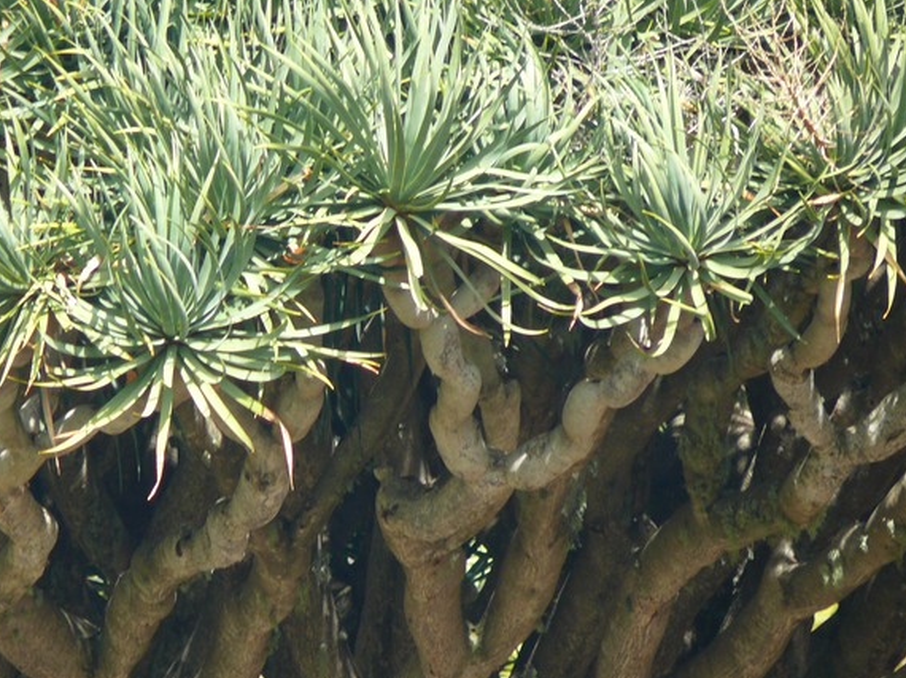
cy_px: 348
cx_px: 318
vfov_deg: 2.7
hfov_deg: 3.6
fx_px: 14468
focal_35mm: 553
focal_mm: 88.8
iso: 100
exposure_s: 1/80
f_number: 3.7
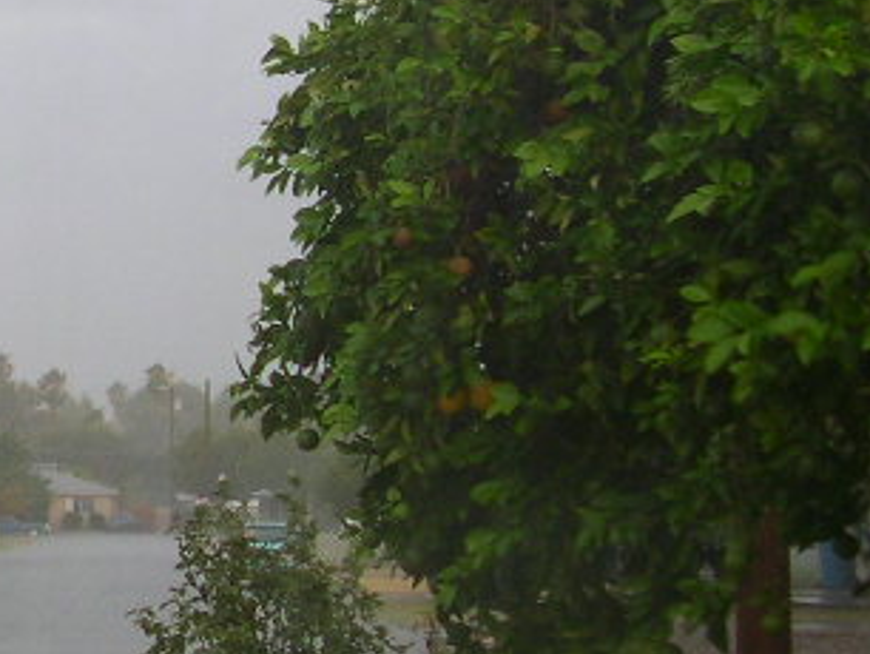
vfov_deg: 11.7
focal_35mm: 127
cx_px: -577
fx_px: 3194
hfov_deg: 14.1
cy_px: 205
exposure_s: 1/24.1
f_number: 2.8
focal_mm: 8
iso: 100
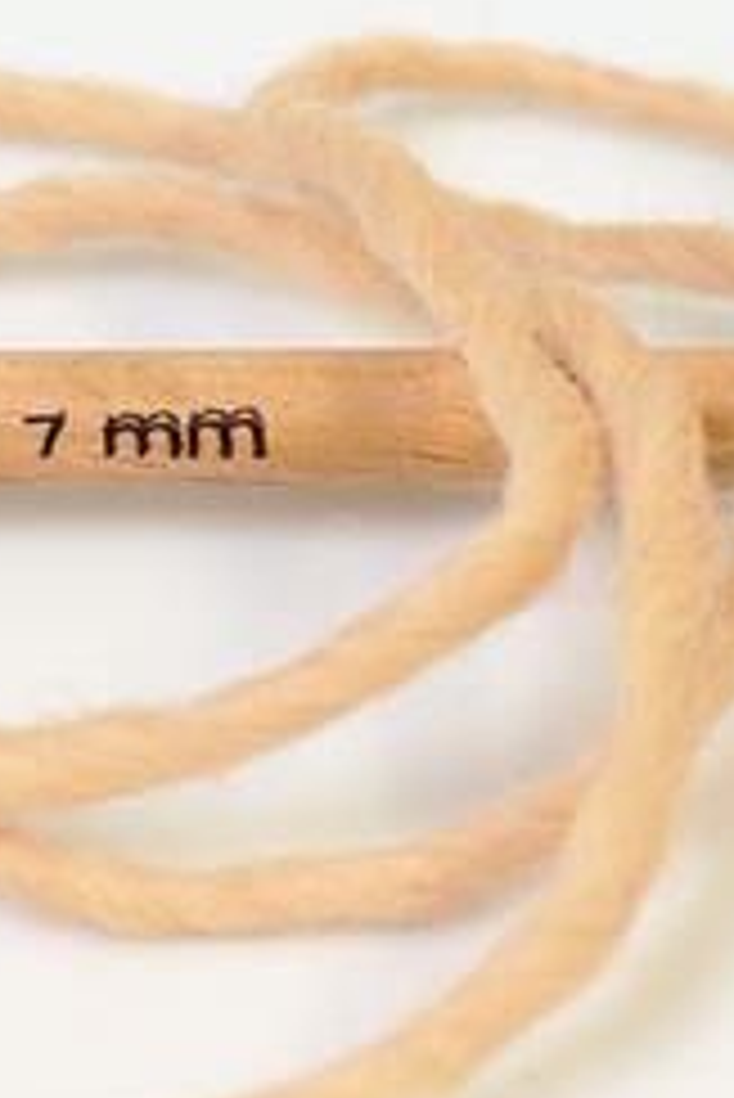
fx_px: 6046
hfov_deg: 6.9
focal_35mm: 198
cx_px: 108
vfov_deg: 10.4
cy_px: 497
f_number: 3
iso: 200
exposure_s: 1/25.1
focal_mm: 23.76
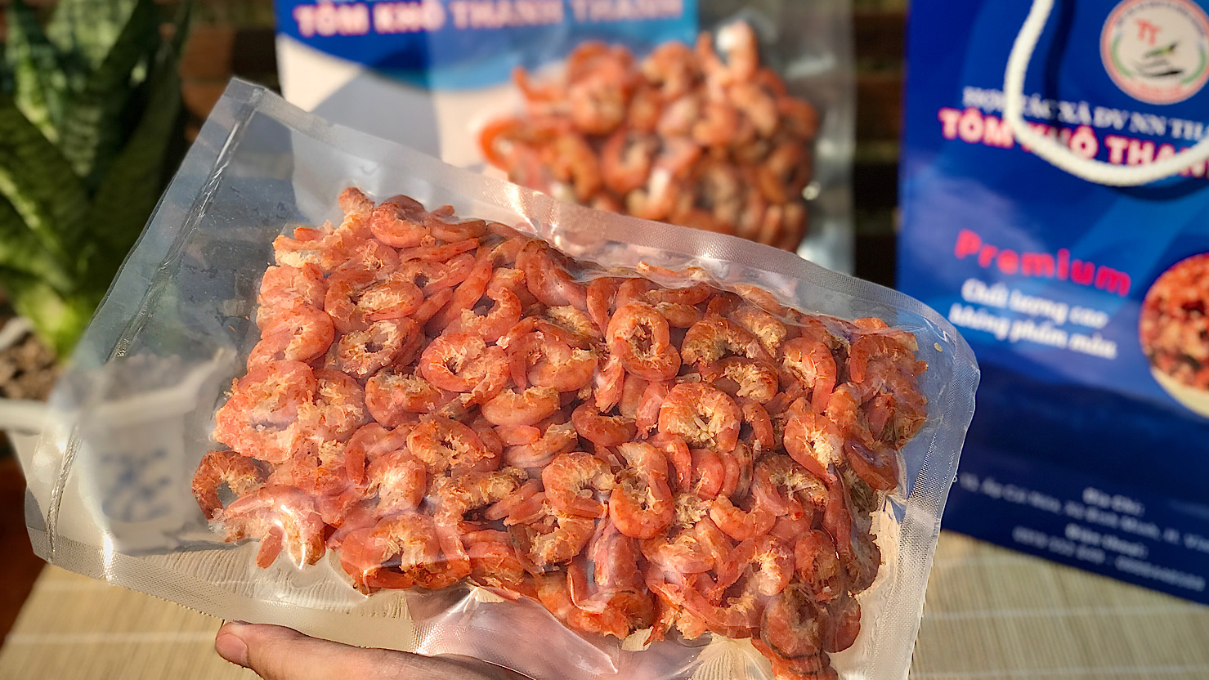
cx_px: 612
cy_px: 336
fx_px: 2020
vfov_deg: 19.1
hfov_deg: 33.3
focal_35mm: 63
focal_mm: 6.6
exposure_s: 1/977
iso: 20
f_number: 2.8
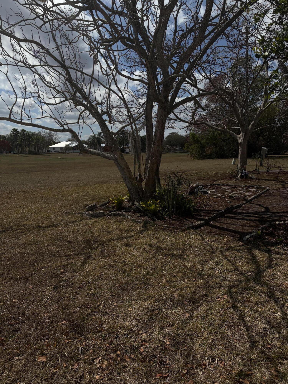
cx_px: 144
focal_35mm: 26
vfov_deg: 67.3
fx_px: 288
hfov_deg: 53.1
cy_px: 192
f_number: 1.6
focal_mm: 5.96
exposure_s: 1/11905
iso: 50
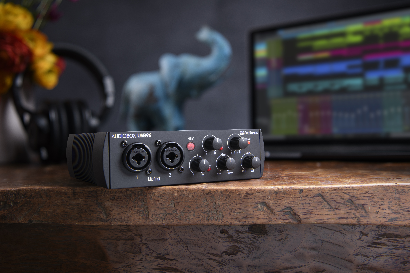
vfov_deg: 31.9
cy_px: 118
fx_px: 478
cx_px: 194
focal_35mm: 42
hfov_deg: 46.4
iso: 80
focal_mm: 34
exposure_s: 1/125
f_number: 16
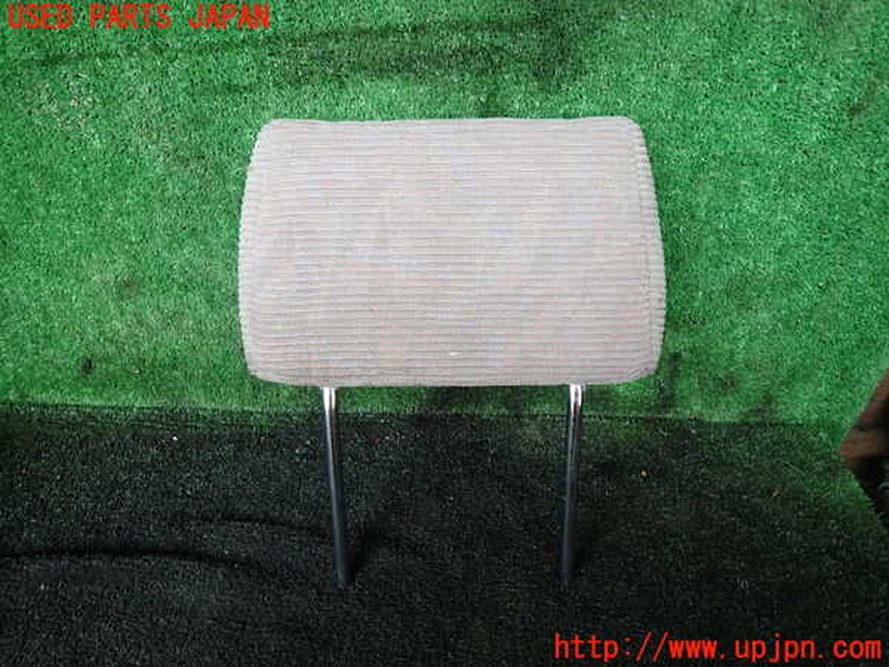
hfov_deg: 69.4
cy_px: 334
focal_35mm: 25
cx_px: 444
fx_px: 642
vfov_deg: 54.9
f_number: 2
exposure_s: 1/60
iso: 125
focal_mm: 4.5
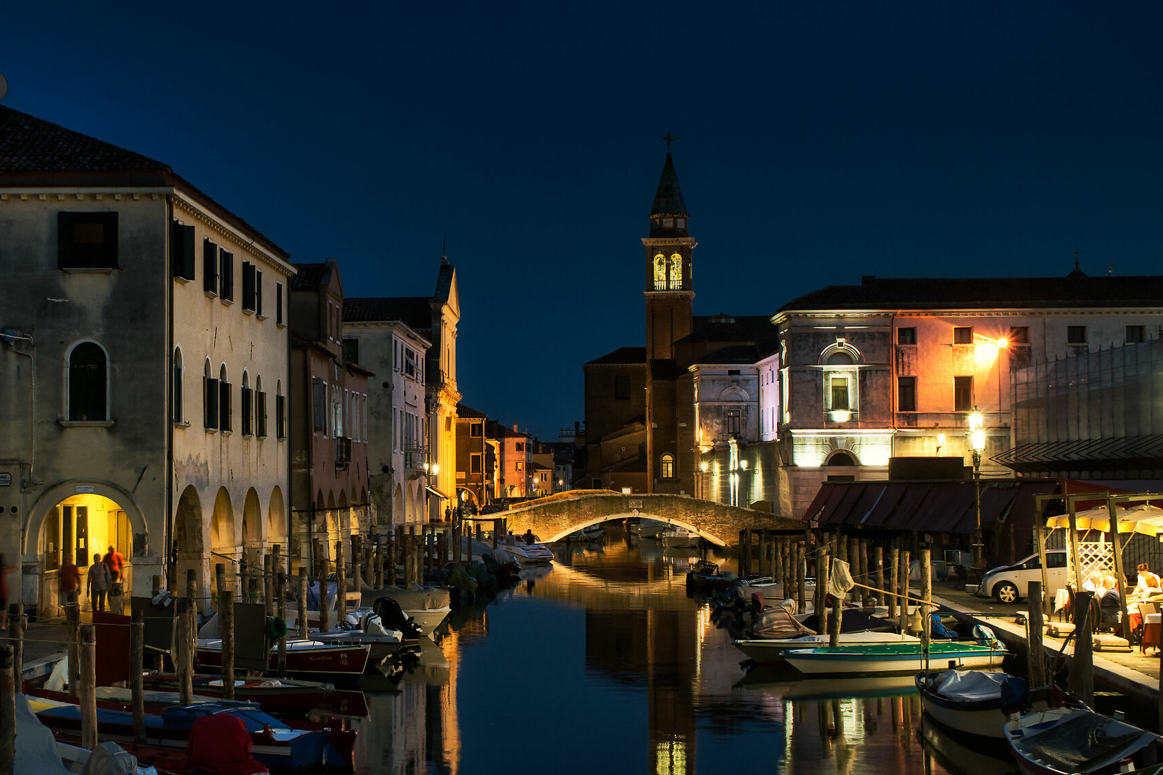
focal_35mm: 62
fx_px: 2003
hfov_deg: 32.2
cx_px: 402
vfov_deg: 21.9
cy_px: 415
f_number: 8
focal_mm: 44
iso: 2000
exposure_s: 1/3
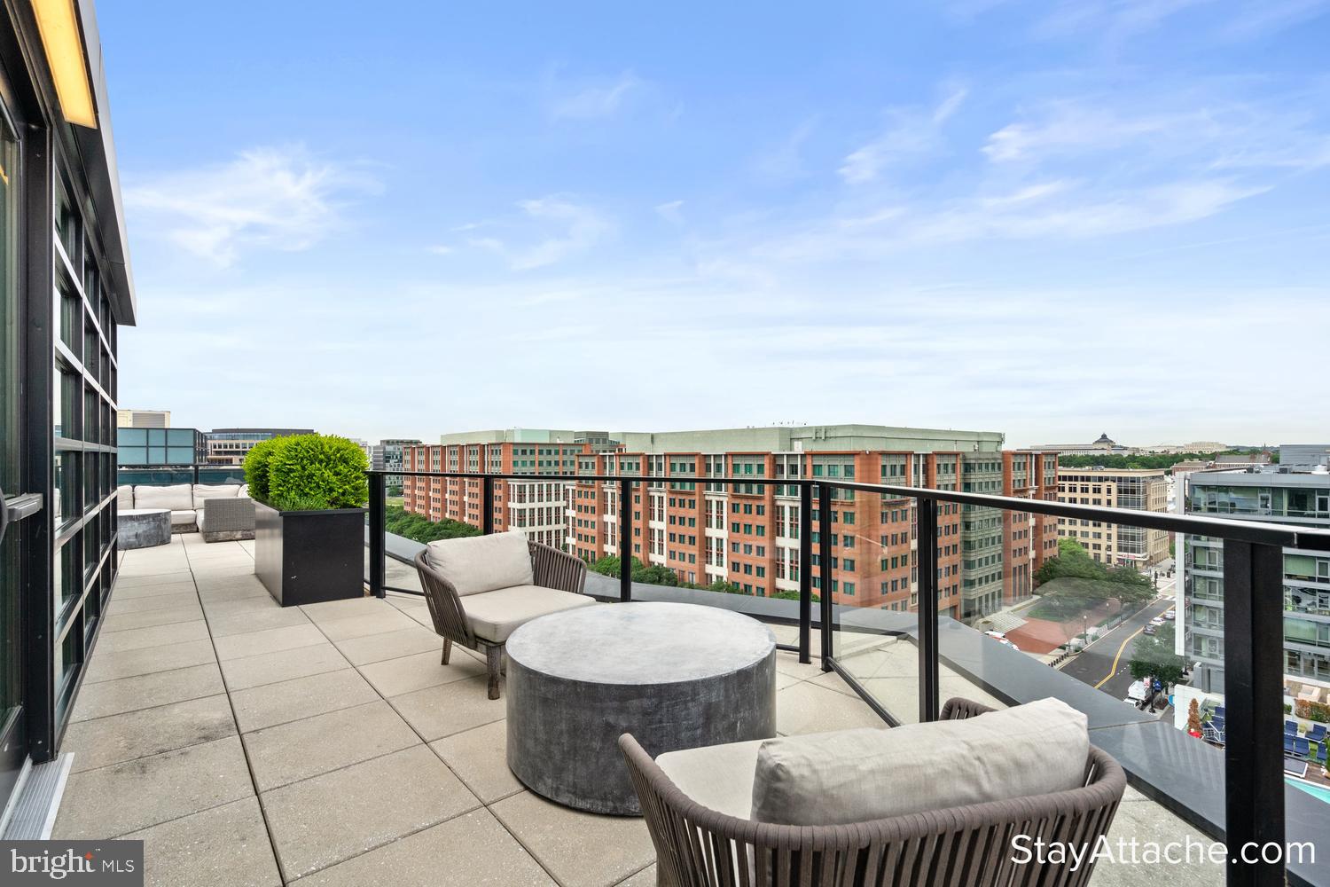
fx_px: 591
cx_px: 665
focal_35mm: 16
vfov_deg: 73.7
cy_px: 444
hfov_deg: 96.7
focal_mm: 16
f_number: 9
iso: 800
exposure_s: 1/60
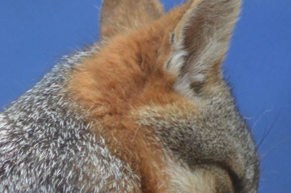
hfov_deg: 1.6
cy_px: 200
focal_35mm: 1274
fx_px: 10275
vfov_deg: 1.1
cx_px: 44
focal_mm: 300
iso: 1600
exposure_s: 1/160
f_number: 5.6
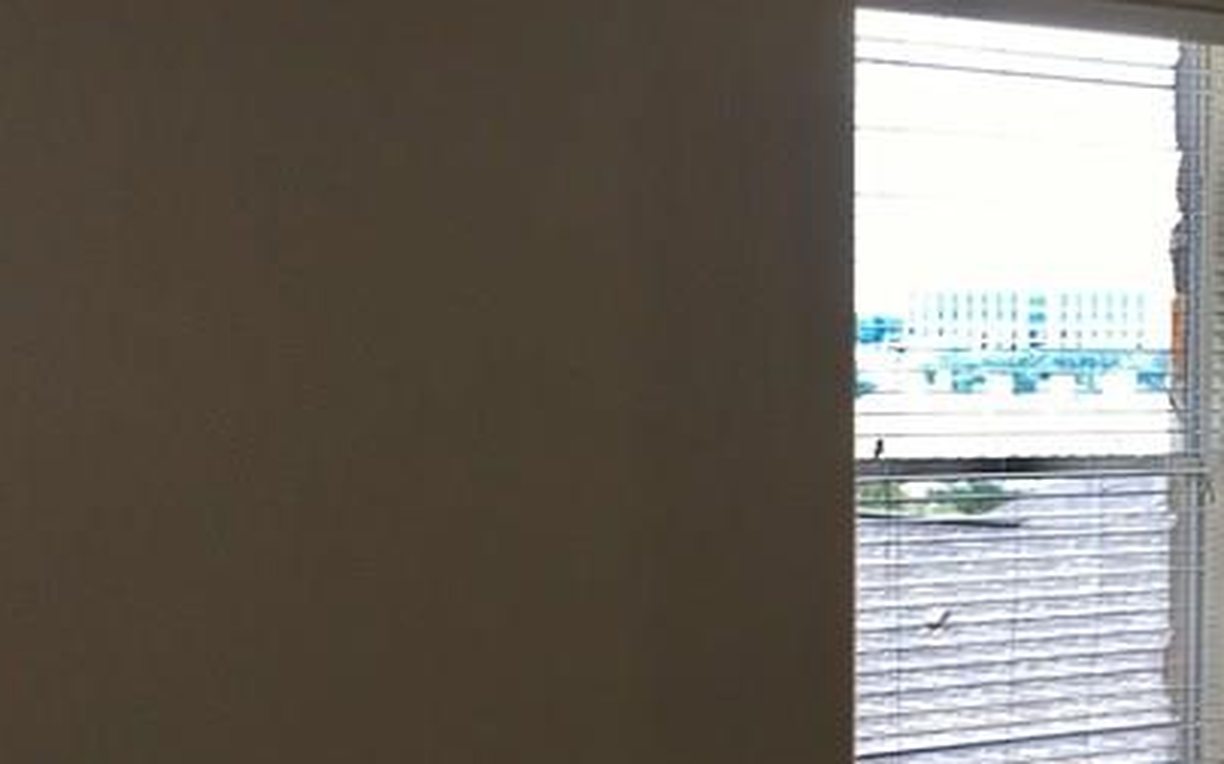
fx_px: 2600
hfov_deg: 25.5
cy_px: 506
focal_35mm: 78
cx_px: 1151
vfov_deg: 16.7
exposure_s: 1/30
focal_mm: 4.15
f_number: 2.2
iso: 32
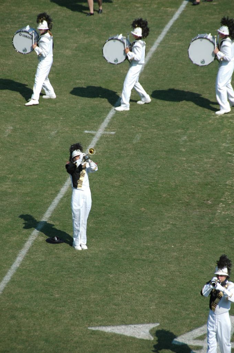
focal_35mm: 300
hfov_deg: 4.6
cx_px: 117
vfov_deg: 6.9
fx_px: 2933
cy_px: 176
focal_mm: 200
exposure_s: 1/640
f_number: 6.3
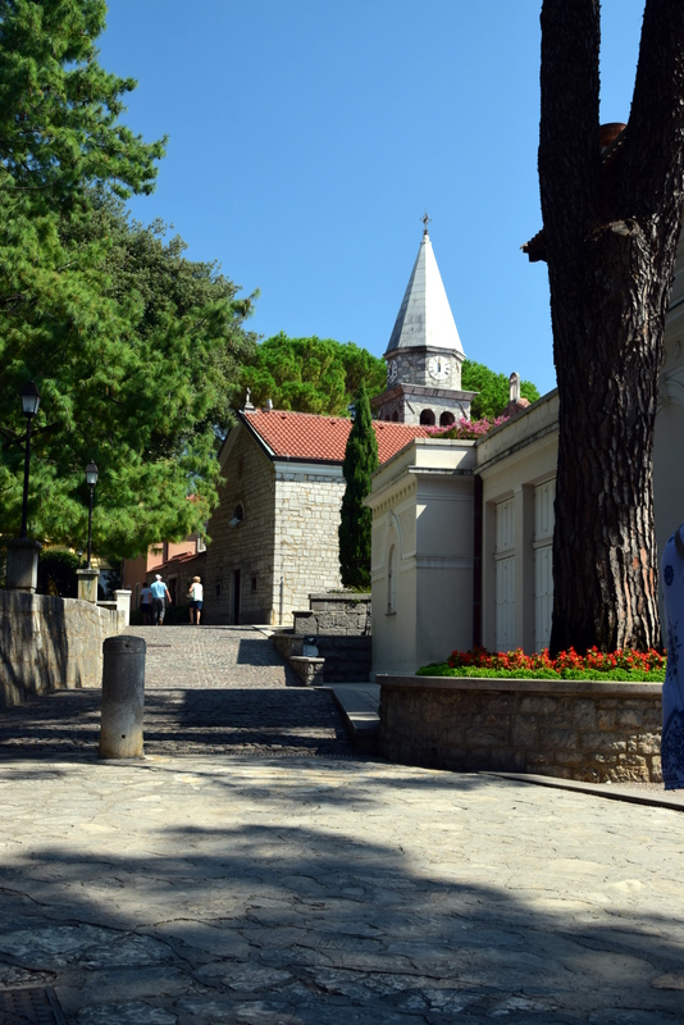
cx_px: 342
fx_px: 1367
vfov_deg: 41.1
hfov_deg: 28.1
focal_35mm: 48
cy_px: 512
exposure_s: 1/200
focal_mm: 32
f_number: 10
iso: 400
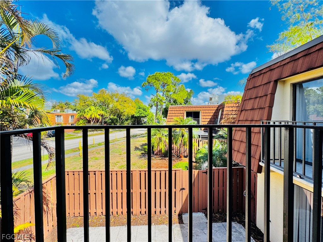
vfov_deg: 85.7
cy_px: 121
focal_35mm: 14
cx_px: 162
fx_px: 131
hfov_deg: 102.1
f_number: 2.2
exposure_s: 1/541
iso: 40
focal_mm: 2.22
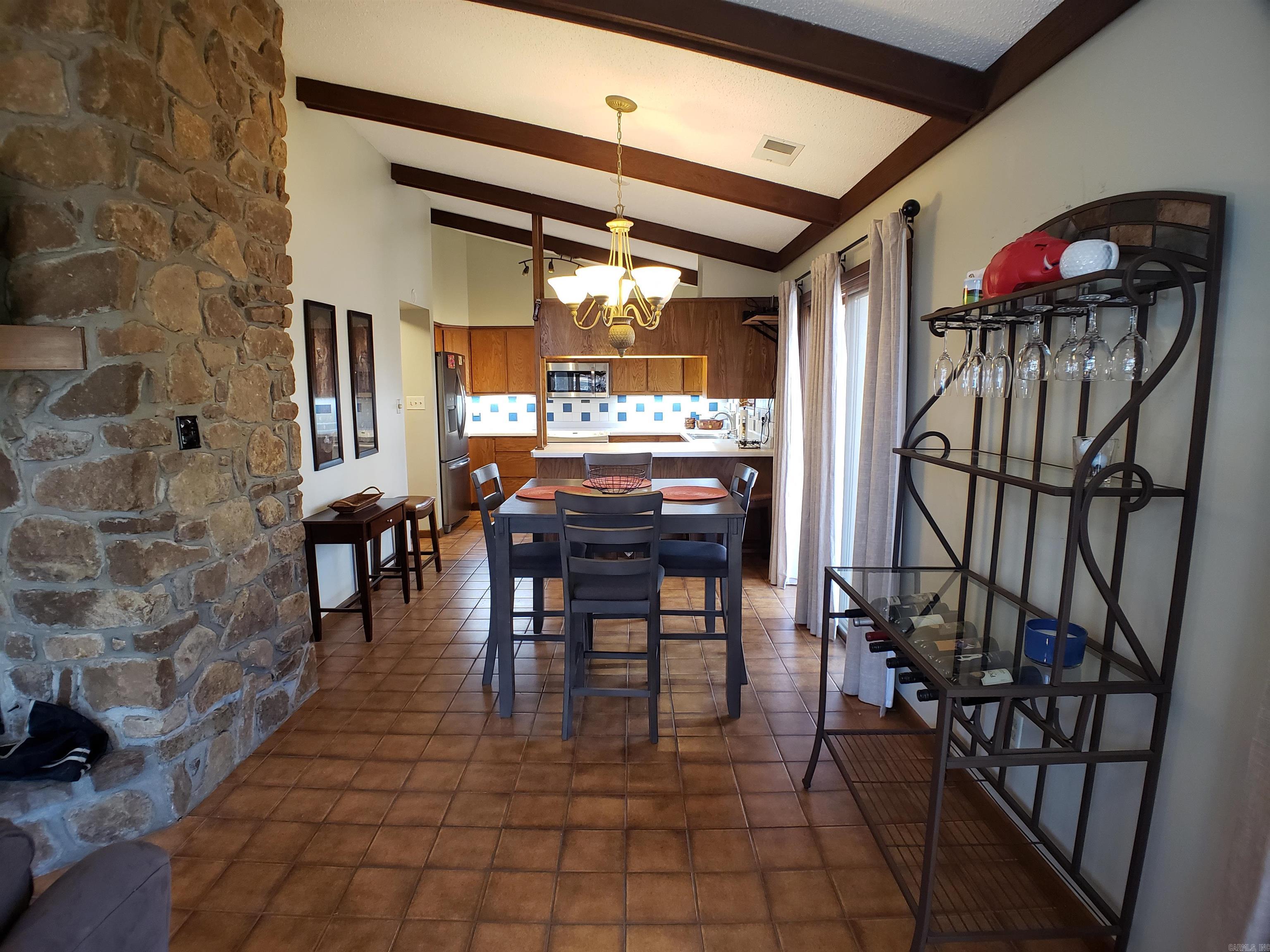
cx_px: 635
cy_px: 476
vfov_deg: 53.1
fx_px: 954
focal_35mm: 26
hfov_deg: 67.3
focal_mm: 4.3
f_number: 2.4
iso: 250
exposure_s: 1/30
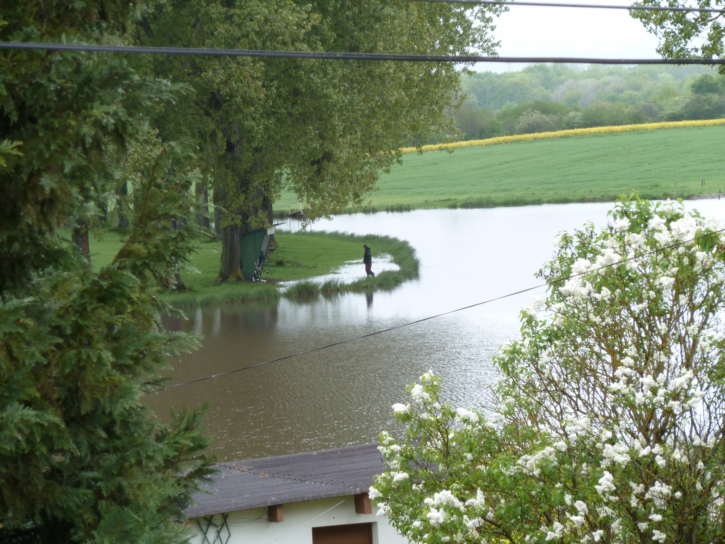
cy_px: 272
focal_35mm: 196
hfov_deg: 10.1
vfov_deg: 7.6
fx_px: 4105
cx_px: 362
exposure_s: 1/80
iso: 125
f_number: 4.5
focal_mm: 32.1
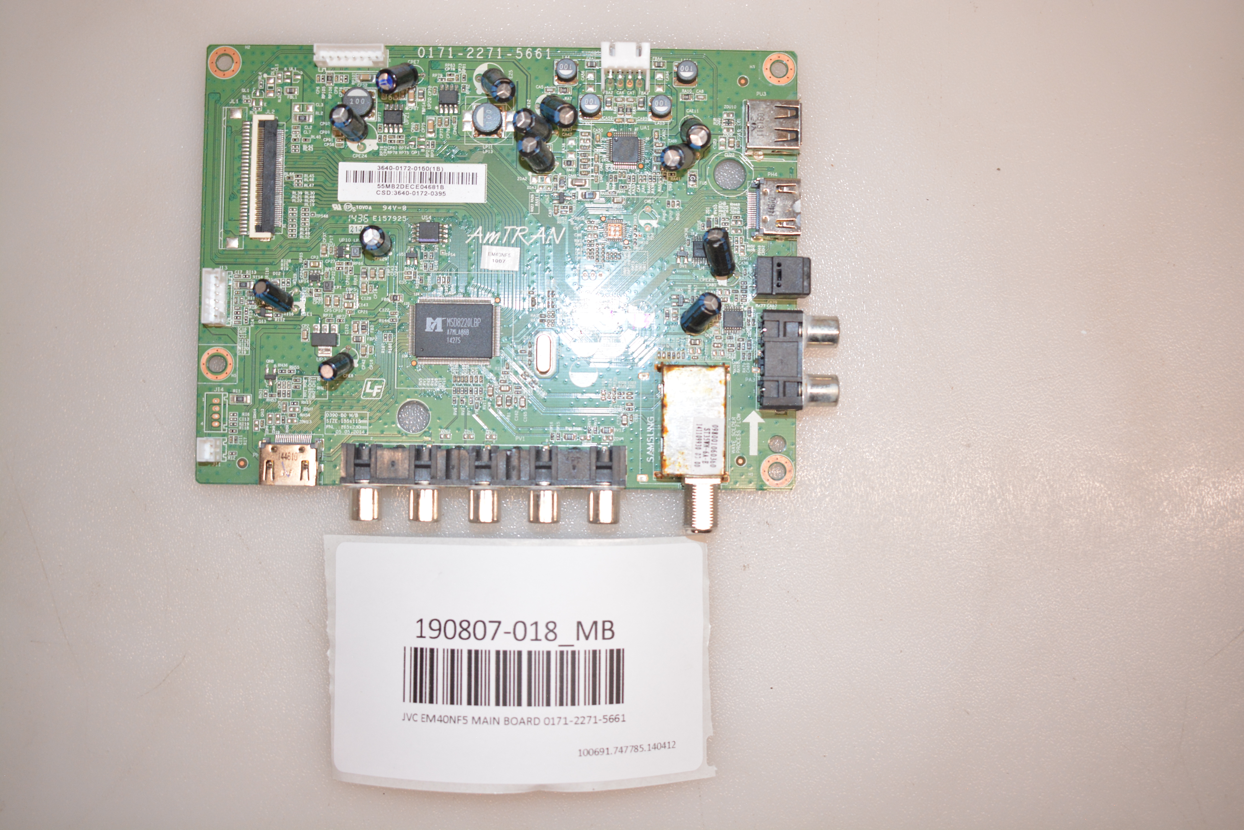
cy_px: 415
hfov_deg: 53.1
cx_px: 622
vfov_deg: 36.9
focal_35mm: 36
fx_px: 1244
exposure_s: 1/200
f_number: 4
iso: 1000
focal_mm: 24
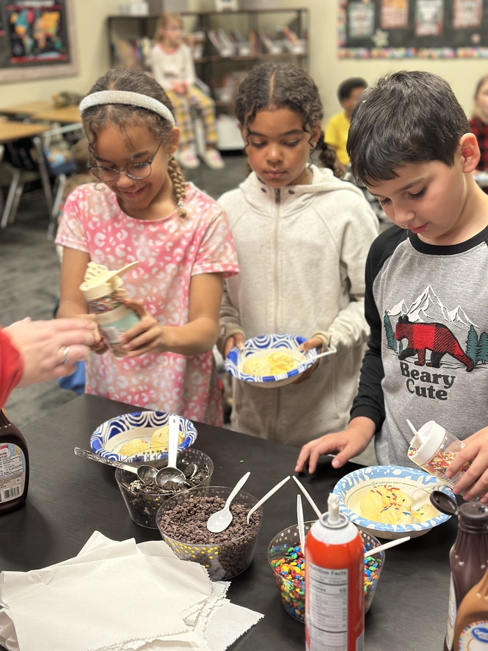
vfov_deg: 39.7
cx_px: 244
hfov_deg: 30.3
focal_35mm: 48
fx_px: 902
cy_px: 326
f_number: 1.78
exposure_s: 1/60
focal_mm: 6.86
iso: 250
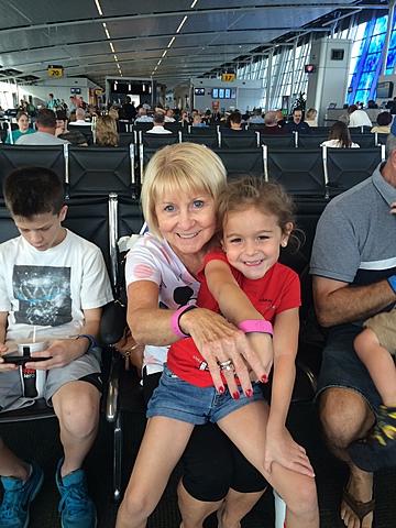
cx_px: 198
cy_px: 264
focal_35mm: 29
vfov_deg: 61.7
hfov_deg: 48.2
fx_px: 442
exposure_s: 1/40
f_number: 2.2
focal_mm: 4.15
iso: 40
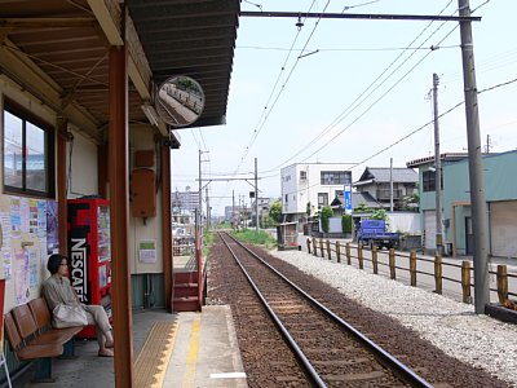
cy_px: 194
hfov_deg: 52.6
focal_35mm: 35
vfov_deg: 40.7
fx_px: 523
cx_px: 258
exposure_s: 1/250
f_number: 5.6
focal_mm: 7.4
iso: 80
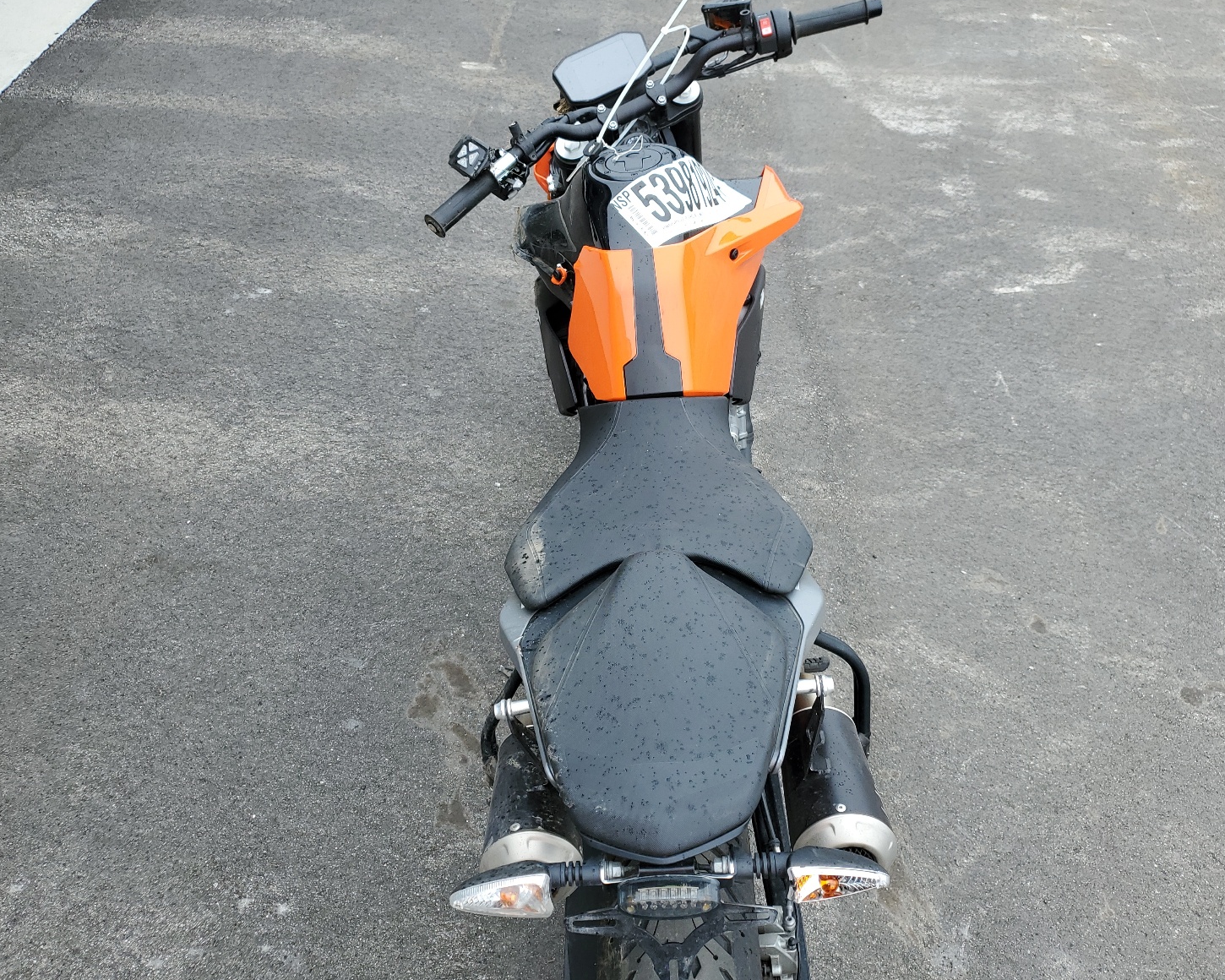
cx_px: 642
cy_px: 491
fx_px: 1015
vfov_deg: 51.5
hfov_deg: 62.2
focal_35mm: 28
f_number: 1.5
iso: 50
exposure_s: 1/213
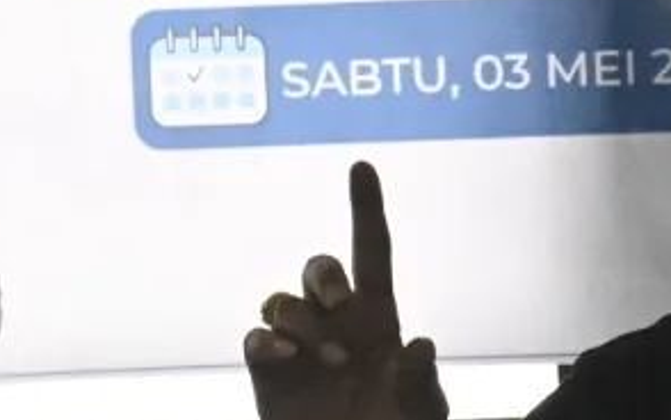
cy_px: 612
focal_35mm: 732
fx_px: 13388
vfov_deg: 1.8
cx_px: 970
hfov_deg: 2.9
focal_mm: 87
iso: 6400
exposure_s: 1/800
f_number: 7.1
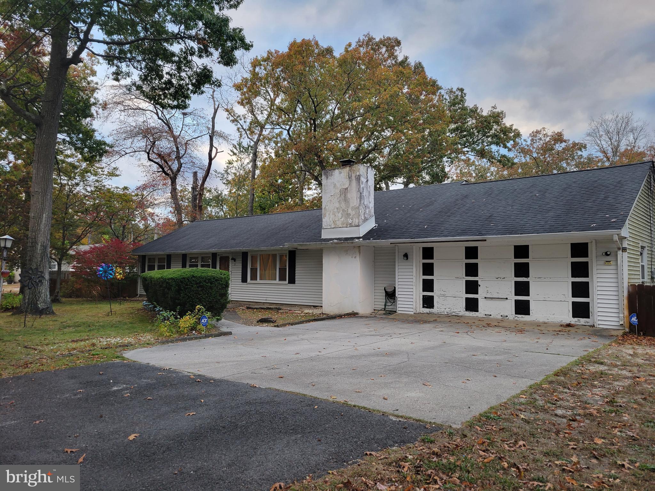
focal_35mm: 26
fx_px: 492
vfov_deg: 53.1
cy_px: 246
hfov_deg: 67.3
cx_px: 328
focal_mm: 5.4
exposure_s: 1/100
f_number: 1.8
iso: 64
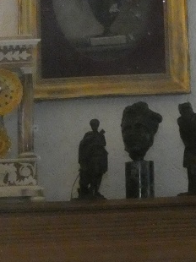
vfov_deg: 7.2
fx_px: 2056
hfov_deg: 5.5
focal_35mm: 272
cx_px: 133
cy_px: -48
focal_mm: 14.1
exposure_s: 1/50
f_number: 4.5
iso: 1600
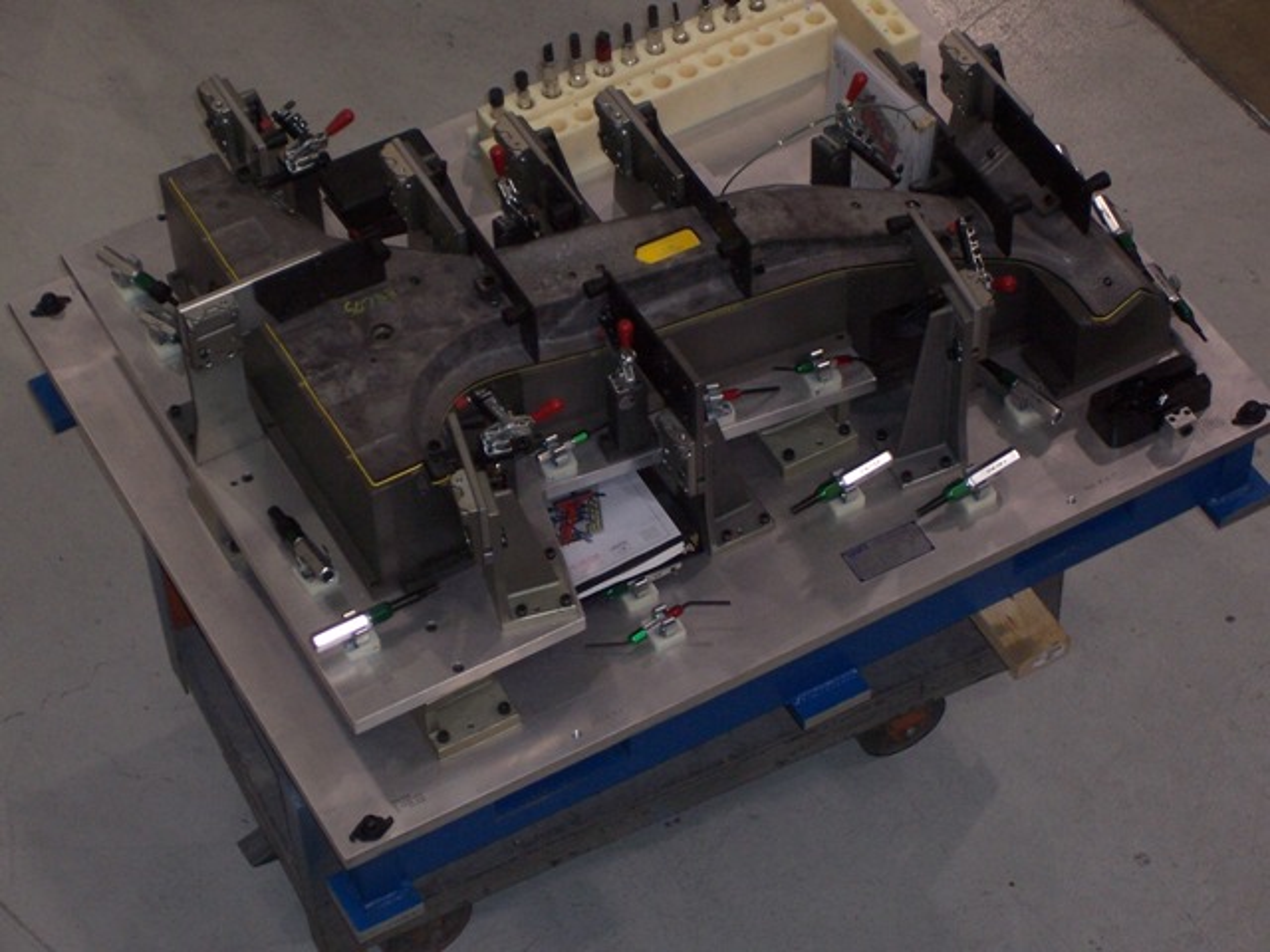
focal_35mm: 102
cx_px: 635
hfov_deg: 19.3
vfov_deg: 14.5
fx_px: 3742
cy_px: 476
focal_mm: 16.8
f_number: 4.6
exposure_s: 1/90
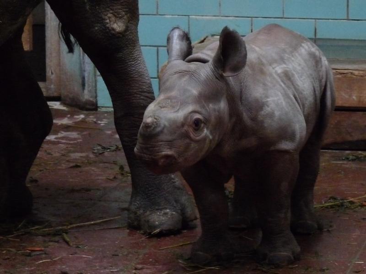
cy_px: 137
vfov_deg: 7.3
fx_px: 2146
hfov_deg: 9.7
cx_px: 183
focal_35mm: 203
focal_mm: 26
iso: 800
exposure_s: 1/8
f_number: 3.6
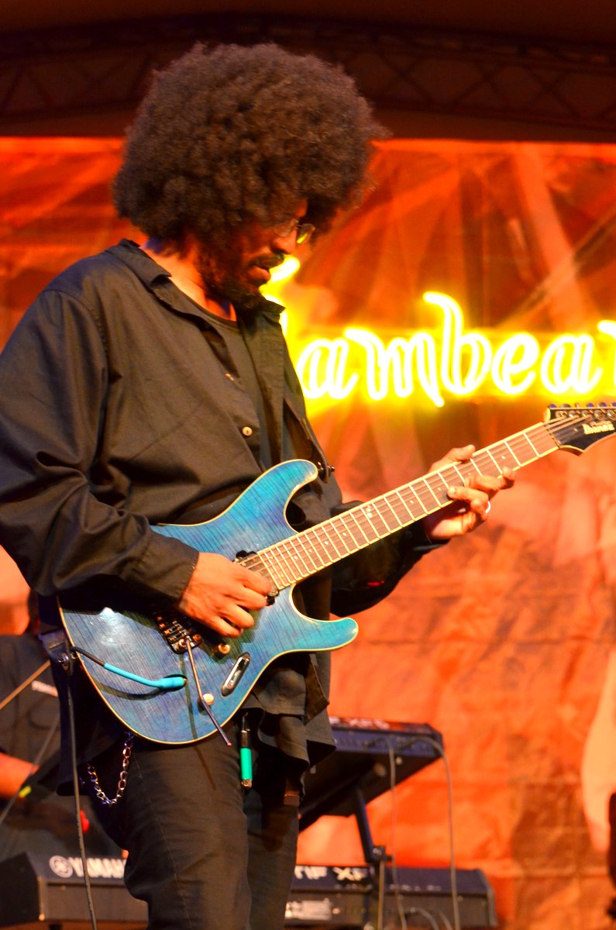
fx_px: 2707
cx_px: 308
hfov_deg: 13.0
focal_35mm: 105
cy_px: 465
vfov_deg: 19.5
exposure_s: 1/80
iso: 1600
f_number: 4.5
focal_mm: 70
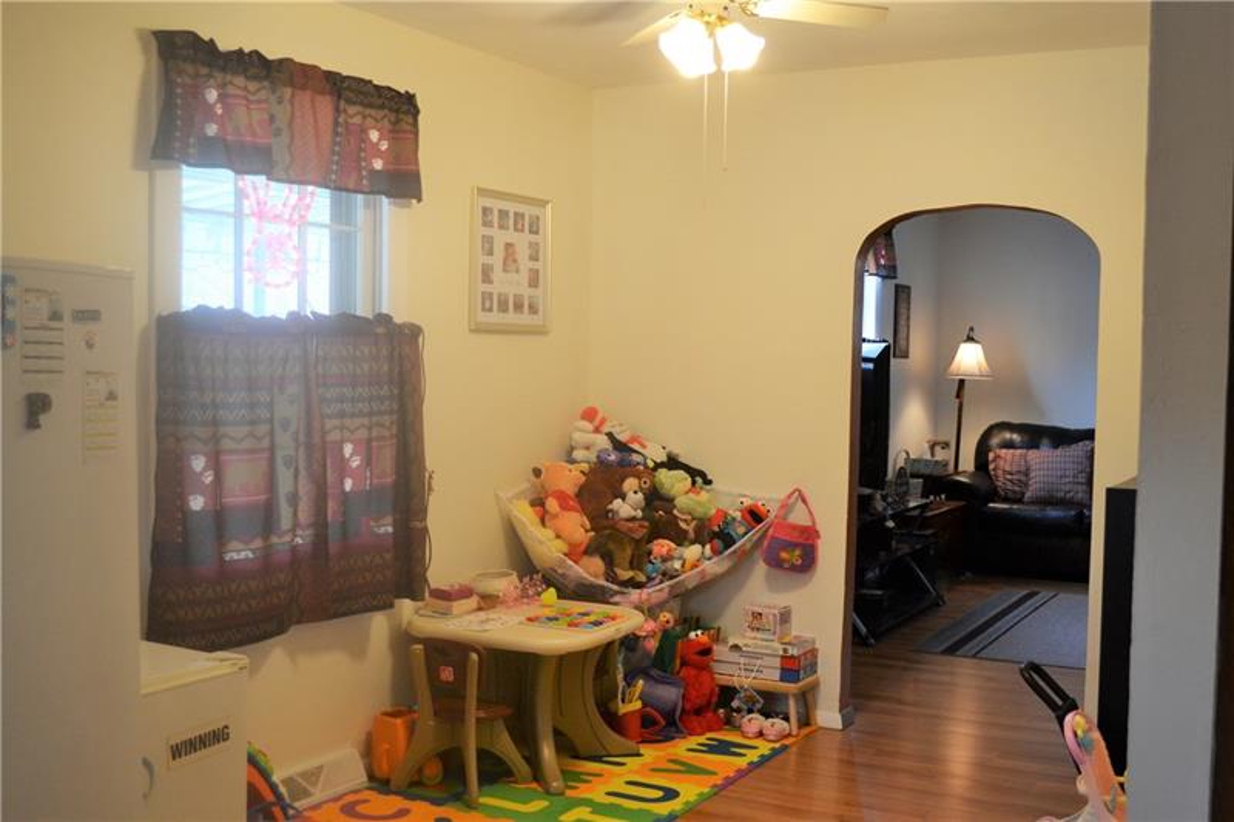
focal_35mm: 42
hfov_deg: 46.4
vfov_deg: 31.9
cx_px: 617
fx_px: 1439
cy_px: 411
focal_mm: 28
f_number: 4.5
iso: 720
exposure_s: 1/60
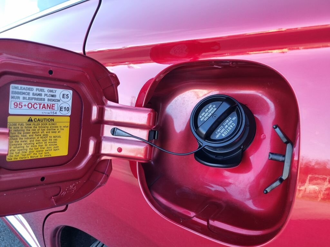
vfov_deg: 53.1
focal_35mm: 26
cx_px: 165
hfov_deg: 67.3
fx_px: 248
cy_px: 124
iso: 64
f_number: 1.8
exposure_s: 1/100
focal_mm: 5.4
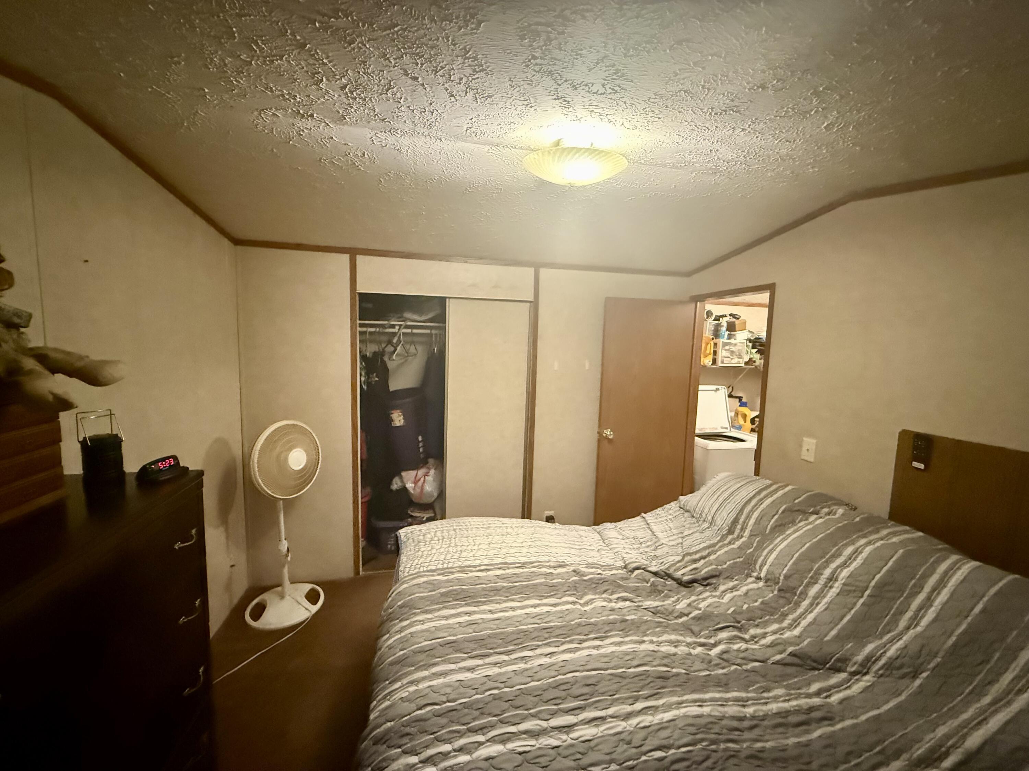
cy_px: 386
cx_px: 514
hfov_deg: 102.1
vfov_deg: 85.7
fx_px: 416
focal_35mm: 14
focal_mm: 2.22
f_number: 2.2
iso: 1250
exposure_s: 1/40
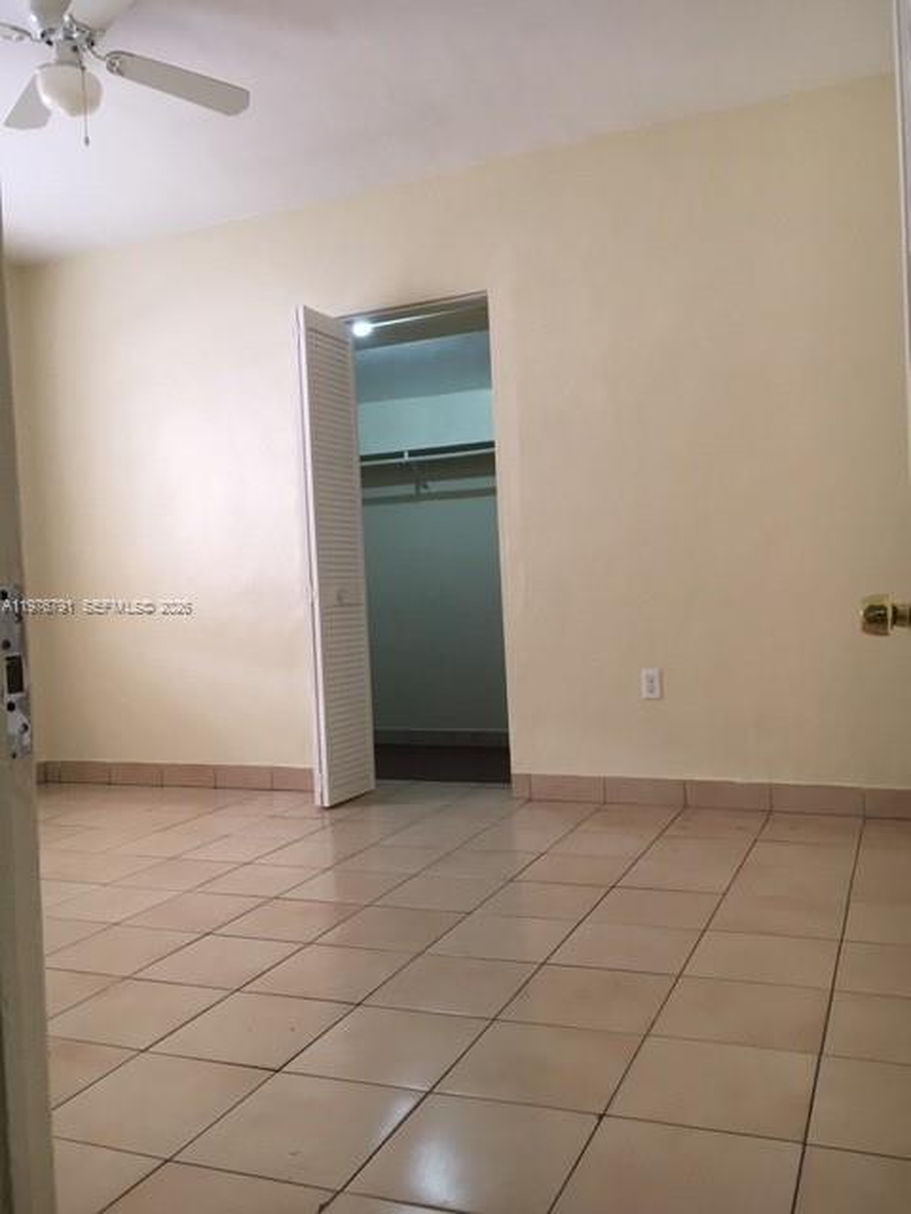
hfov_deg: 48.2
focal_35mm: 29
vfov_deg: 61.7
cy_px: 607
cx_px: 456
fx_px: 1018
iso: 64
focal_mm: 4.15
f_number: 2.2
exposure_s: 1/30
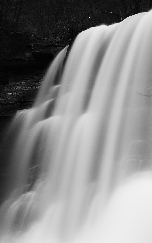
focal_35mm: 78
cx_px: 112
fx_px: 517
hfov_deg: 16.6
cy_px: 231
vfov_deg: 25.4
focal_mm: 35
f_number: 16
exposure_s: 30
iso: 200
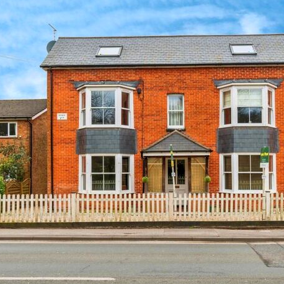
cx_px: 168
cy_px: 140
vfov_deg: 42.8
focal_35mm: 39
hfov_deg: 42.7
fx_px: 362
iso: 320
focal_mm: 20
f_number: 7.1
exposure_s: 1/200
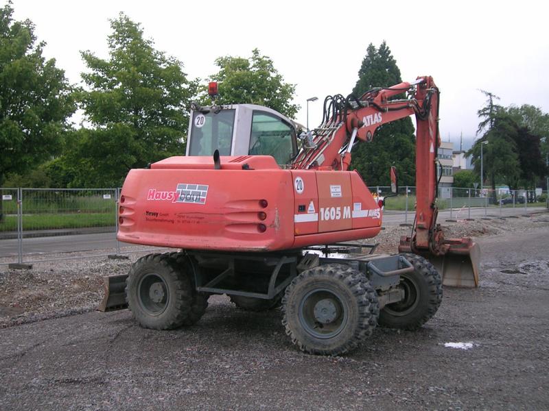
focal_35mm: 53
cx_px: 274
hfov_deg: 36.2
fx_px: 841
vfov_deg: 27.5
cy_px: 206
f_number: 3.2
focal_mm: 8
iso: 50
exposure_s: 1/64.2
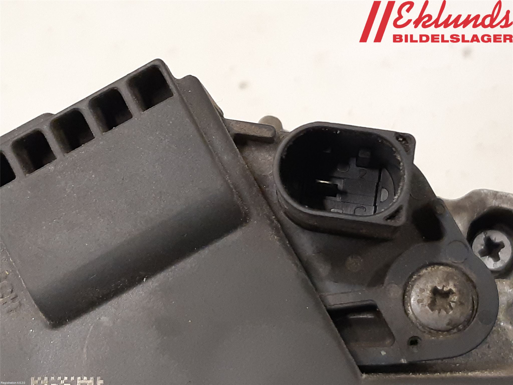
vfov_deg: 53.1
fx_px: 385
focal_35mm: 26
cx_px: 256
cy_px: 192
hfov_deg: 67.3
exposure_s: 1/33
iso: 250
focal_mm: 3.93
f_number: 1.7
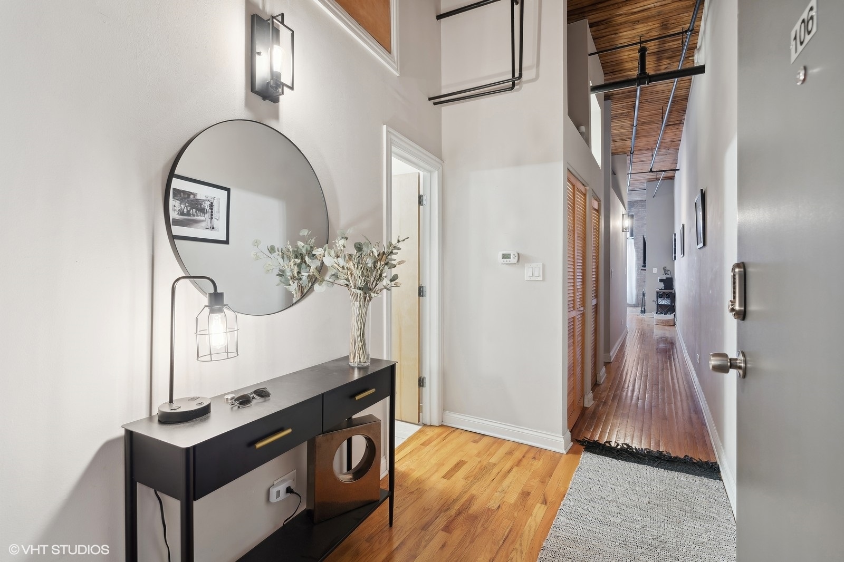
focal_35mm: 16
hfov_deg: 96.7
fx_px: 375
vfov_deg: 73.7
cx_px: 422
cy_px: 281
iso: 320
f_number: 7.1
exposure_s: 1/2.5
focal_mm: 16
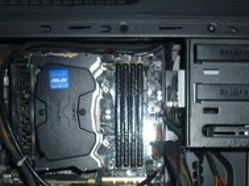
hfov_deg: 27.8
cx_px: 152
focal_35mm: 70
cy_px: 185
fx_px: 503
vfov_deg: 20.3
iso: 100
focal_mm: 5.5
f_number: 2.8
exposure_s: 1/125
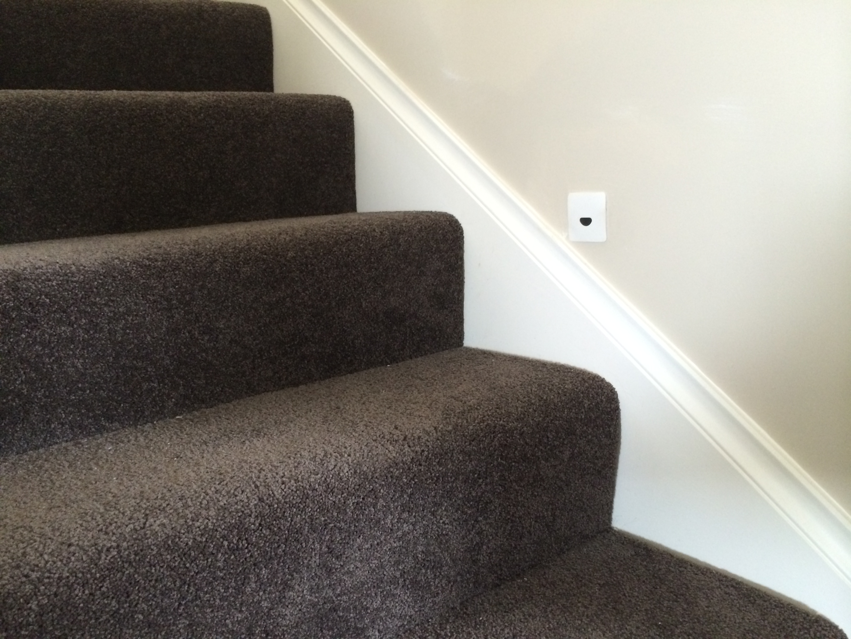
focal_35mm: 30
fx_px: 738
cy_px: 320
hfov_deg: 60.0
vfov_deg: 46.8
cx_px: 426
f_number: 2.2
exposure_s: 1/17
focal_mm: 4.12
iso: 320
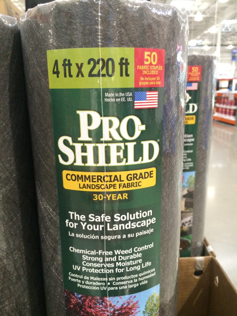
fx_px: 265
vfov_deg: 61.7
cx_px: 118
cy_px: 158
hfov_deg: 48.2
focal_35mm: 29
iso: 160
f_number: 2.2
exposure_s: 1/30
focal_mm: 4.15
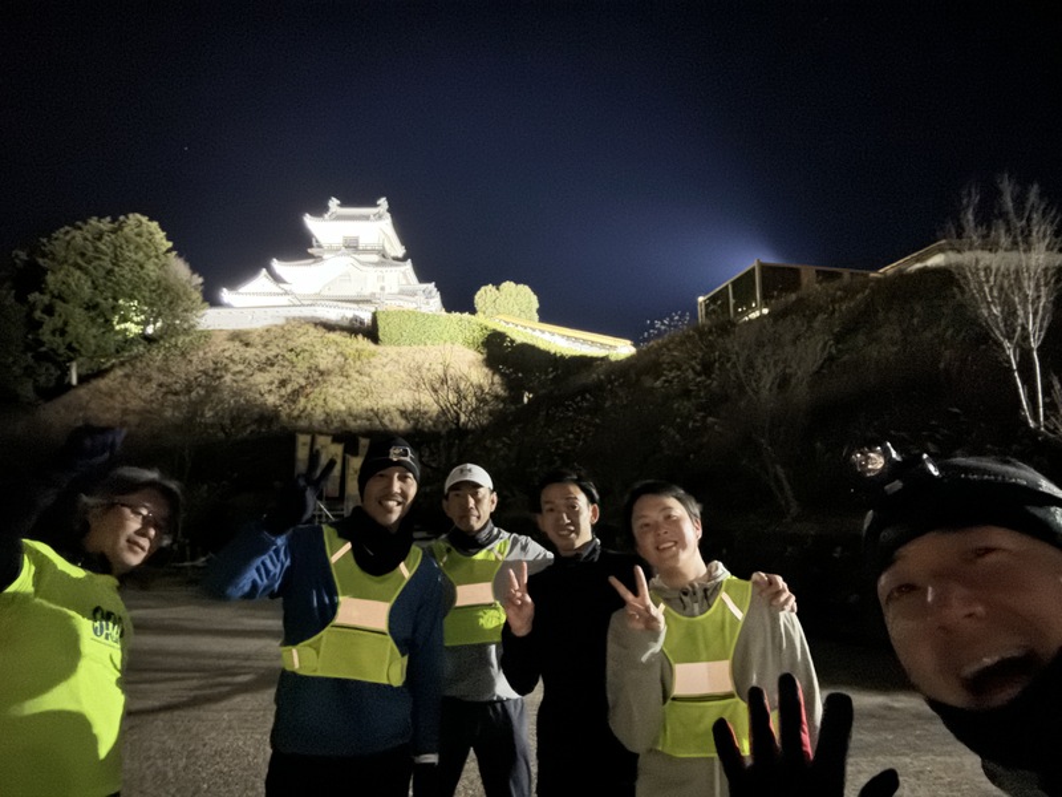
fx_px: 706
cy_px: 398
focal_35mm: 23
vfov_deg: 58.9
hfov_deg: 73.9
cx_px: 531
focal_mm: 2.69
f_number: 1.9
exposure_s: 1/8
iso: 5000
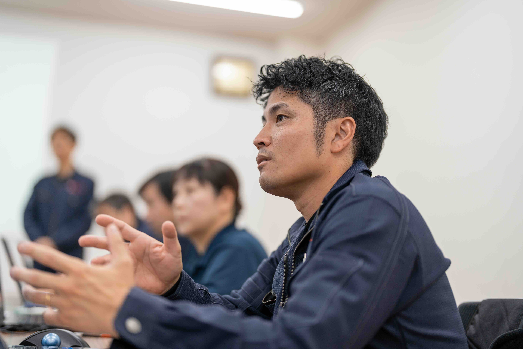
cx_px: 262
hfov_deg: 39.6
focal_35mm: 50
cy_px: 174
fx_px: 726
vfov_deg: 27.0
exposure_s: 1/500
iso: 320
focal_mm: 50
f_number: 1.2
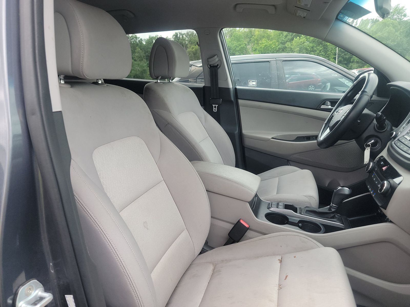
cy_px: 154
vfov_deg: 56.8
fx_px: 284
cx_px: 205
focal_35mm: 24
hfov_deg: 71.6
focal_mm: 6.7
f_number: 1.8
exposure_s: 1/119
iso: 69
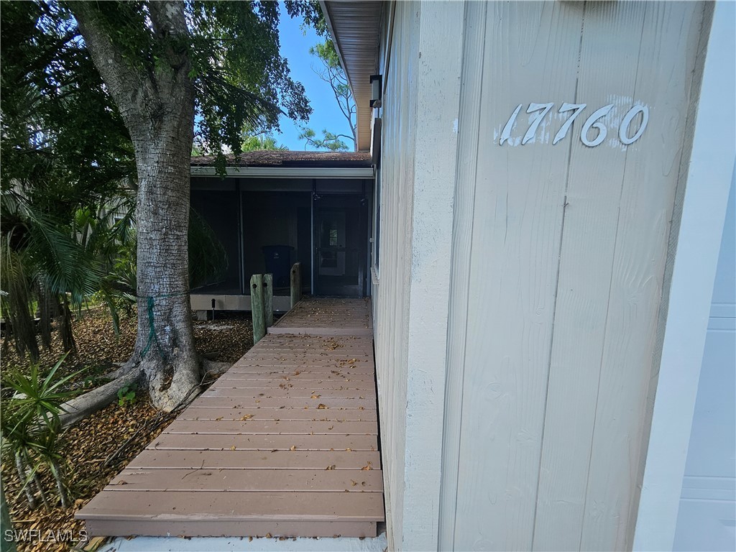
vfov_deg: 89.9
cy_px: 276
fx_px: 276
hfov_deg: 106.2
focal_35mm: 13
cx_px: 368
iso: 40
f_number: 2.2
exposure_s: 1/272
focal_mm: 1.74
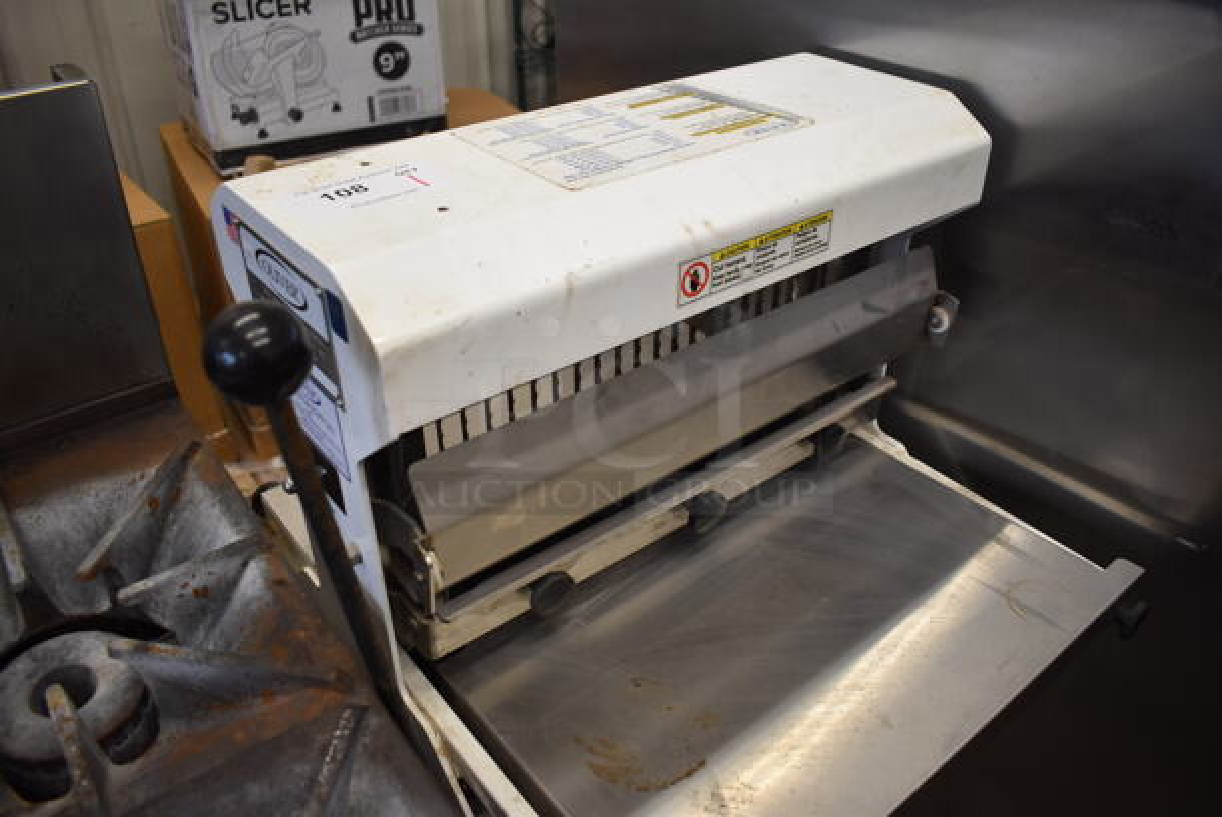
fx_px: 917
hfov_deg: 67.3
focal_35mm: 27
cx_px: 611
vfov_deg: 48.0
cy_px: 408
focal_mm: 18
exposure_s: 1/125
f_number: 3.5
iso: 800
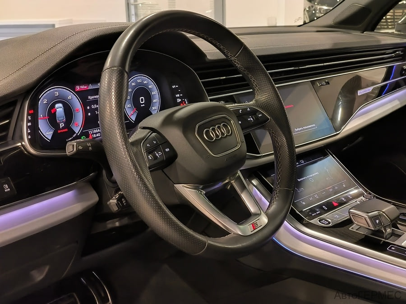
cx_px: 203
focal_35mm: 50
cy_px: 152
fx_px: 586
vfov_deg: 29.1
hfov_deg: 38.2
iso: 1600
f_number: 1.9
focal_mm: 7.1
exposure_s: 1/33.3
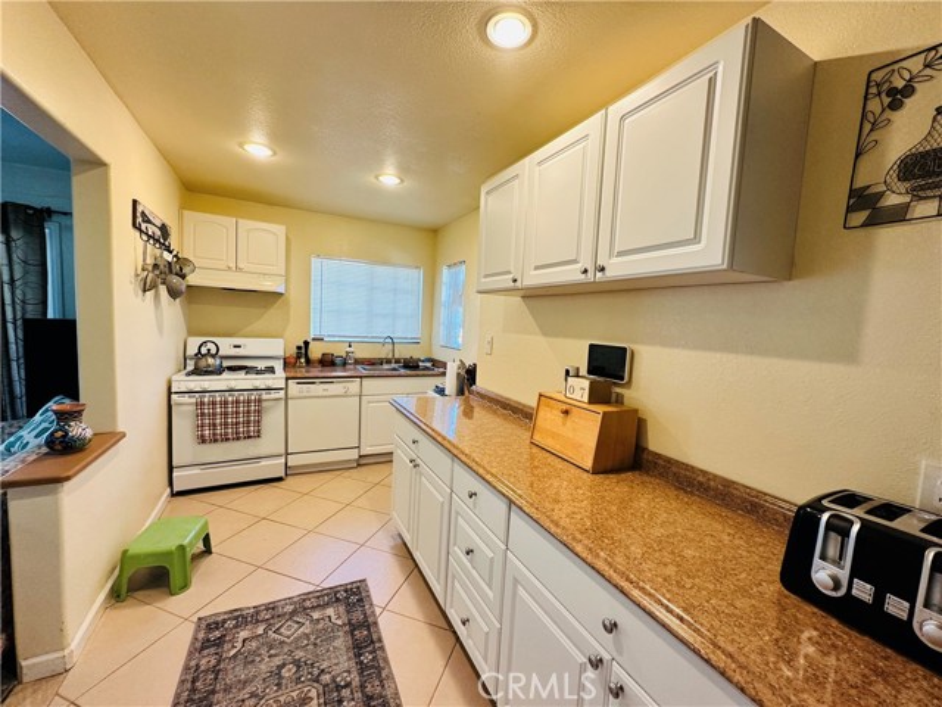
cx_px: 471
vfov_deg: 85.7
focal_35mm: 14
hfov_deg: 102.1
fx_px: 381
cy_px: 354
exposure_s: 1/120
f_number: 2.2
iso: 200
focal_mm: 2.22
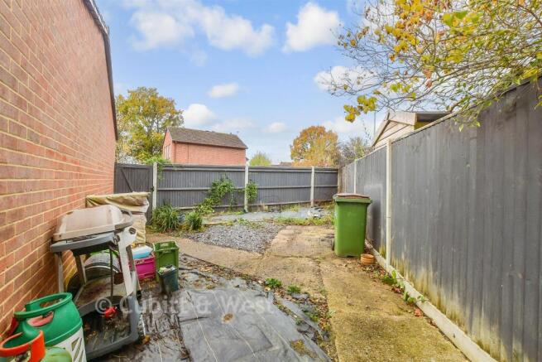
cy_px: 181
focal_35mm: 15
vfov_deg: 77.4
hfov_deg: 100.4
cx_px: 271
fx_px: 226
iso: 160
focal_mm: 10
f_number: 8
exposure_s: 1/60
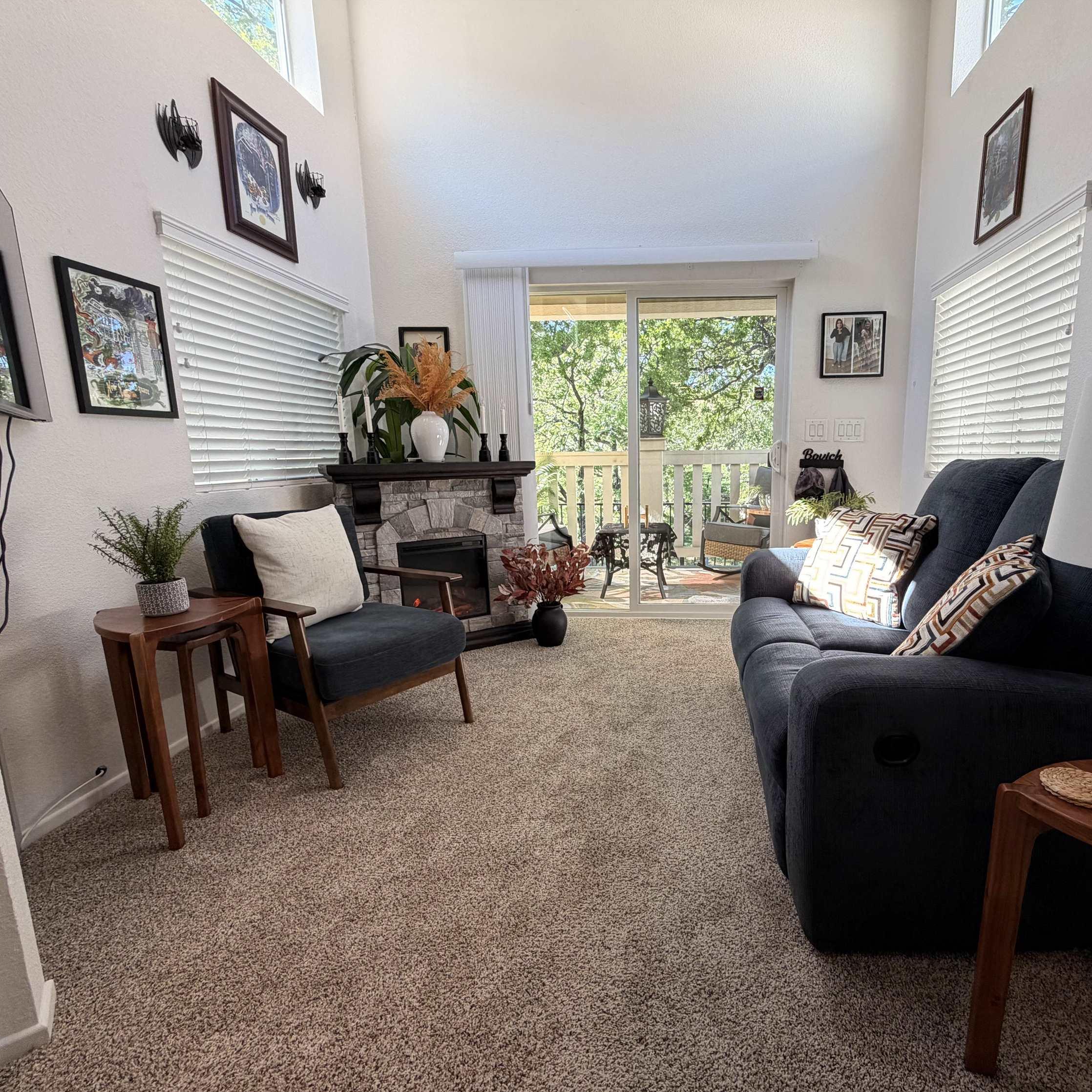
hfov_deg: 83.1
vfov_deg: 84.0
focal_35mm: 17
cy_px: 560
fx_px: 607
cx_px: 649
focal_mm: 2.22
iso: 100
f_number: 2.2
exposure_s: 1/120
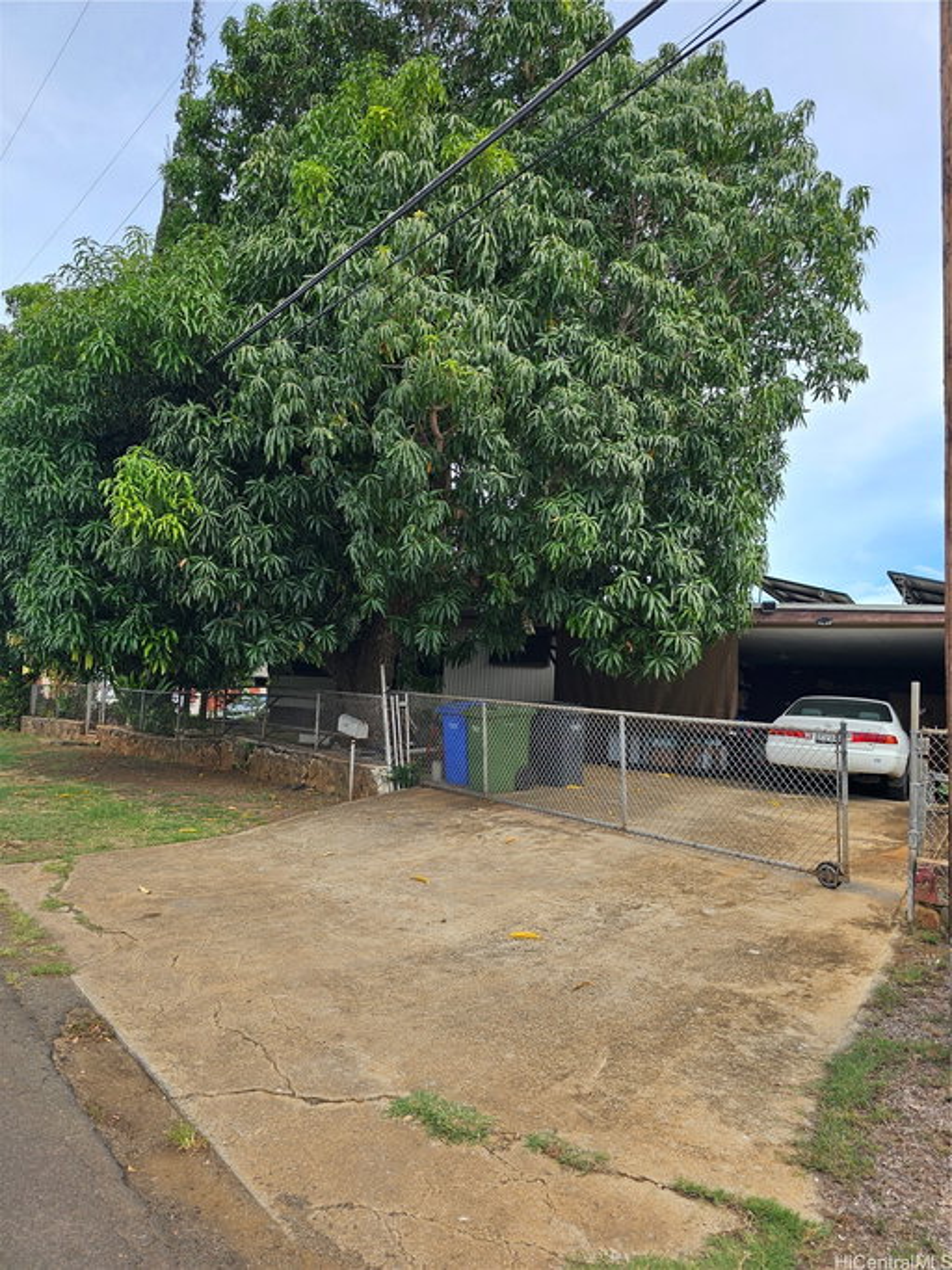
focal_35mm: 23
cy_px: 635
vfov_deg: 73.9
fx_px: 844
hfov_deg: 58.9
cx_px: 476
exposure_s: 1/409
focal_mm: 6.3
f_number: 1.7
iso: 10
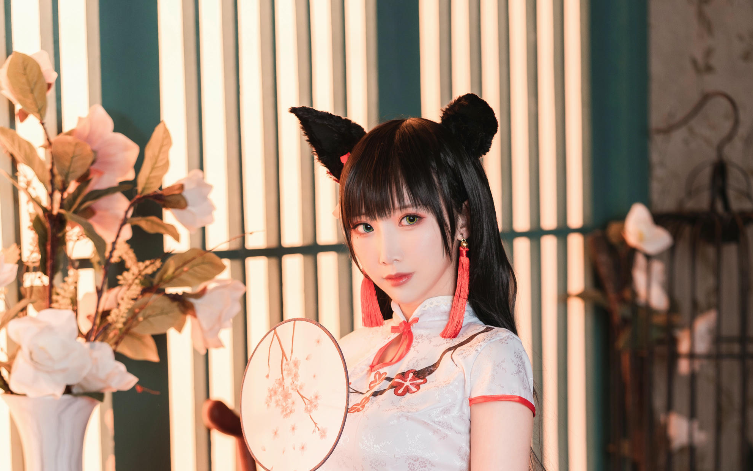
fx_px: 2688
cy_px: 543
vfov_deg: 9.9
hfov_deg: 15.9
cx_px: 377
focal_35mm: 131
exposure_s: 1/100
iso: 640
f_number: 2.8
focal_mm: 85
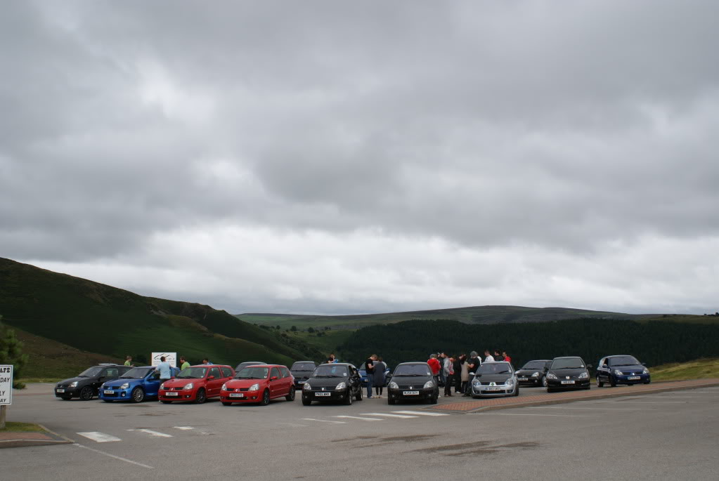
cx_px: 360
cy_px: 240
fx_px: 720
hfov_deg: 53.1
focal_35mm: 36
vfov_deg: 37.0
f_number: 9
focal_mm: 24
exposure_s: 1/80
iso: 100
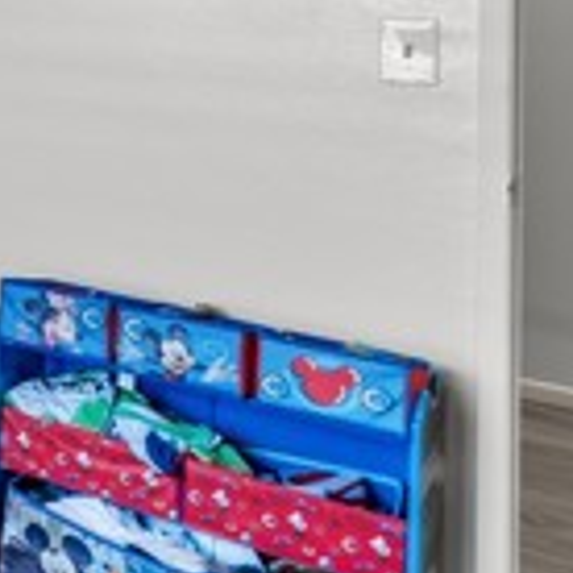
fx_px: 1105
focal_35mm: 59
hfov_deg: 16.4
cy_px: -52
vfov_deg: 26.8
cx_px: -718
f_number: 11
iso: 250
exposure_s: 1/1.67
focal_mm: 15
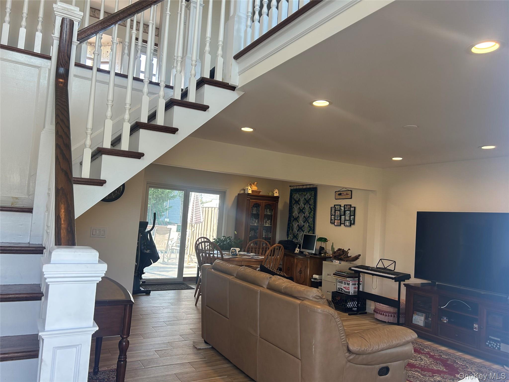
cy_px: 191
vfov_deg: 53.1
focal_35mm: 26
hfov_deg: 67.3
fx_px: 382
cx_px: 254
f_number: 1.5
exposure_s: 1/170
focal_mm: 5.7
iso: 50
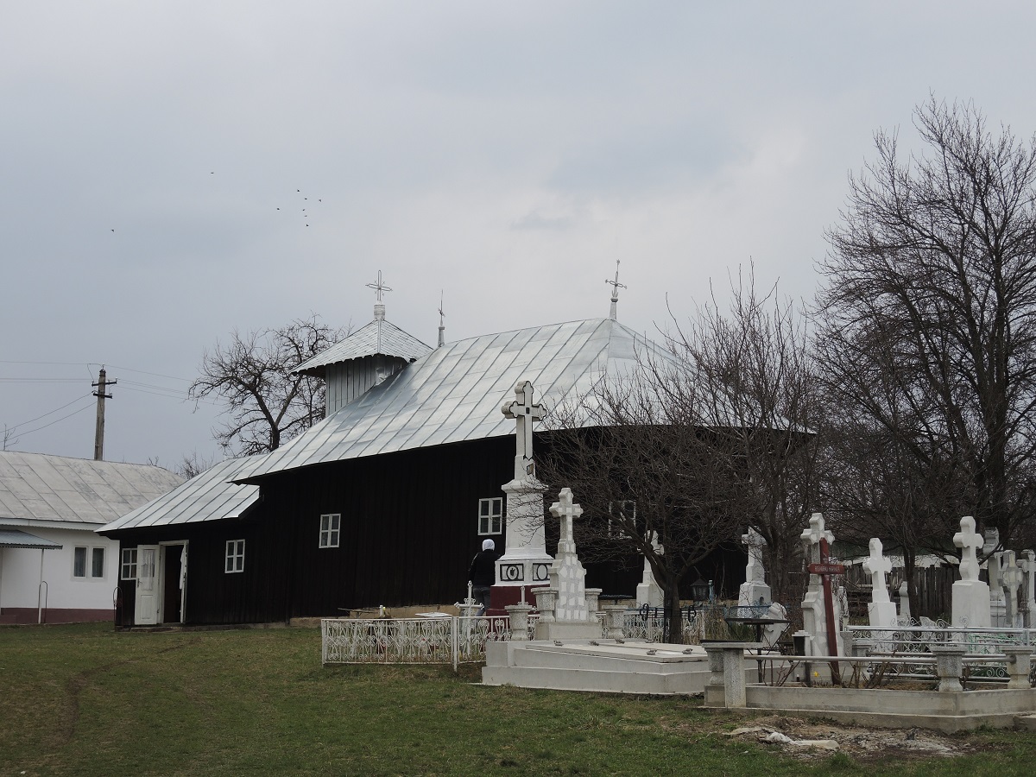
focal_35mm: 58
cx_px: 518
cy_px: 388
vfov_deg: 25.2
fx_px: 1736
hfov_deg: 33.2
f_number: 2.8
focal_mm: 12.5
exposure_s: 1/500
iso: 80
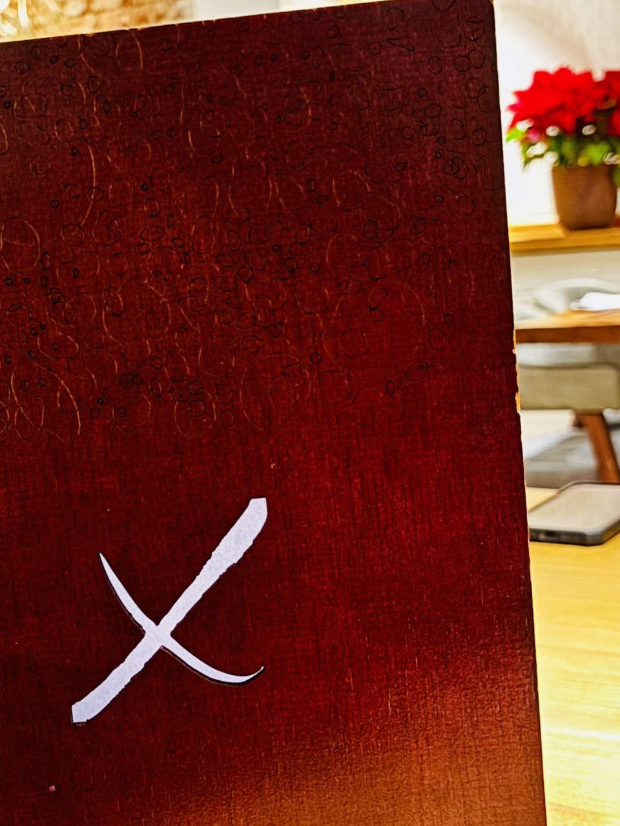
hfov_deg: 27.7
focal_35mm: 52
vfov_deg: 36.8
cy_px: 371
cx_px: 160
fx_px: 1242
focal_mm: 5.96
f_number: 1.6
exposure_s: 1/14
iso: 1250
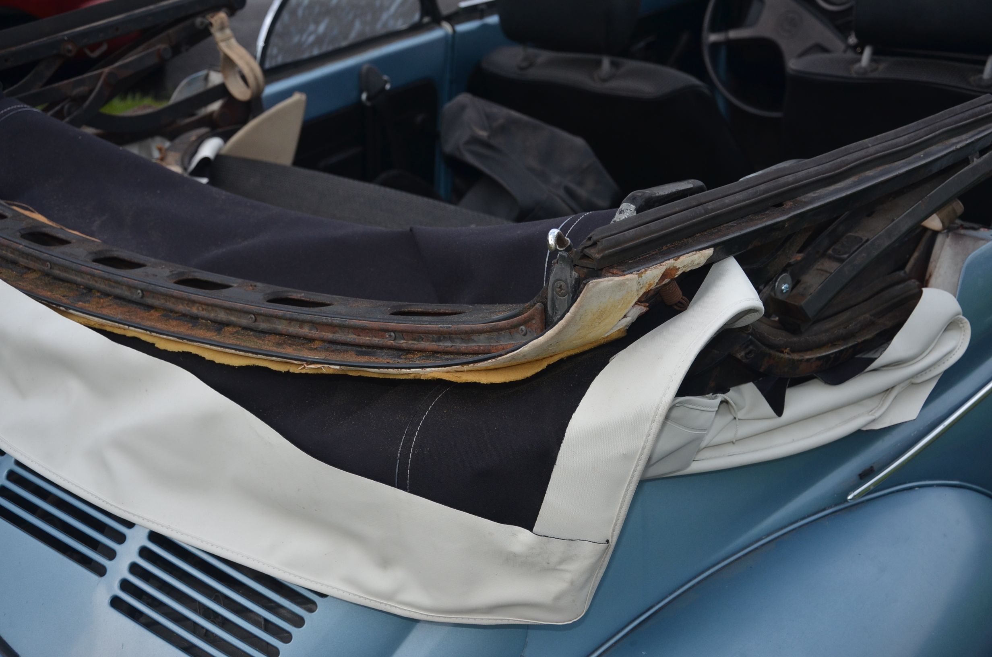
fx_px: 1320
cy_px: 328
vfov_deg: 28.0
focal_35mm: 48
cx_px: 496
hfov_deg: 41.2
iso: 400
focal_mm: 32
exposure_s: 1/100
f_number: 4.2
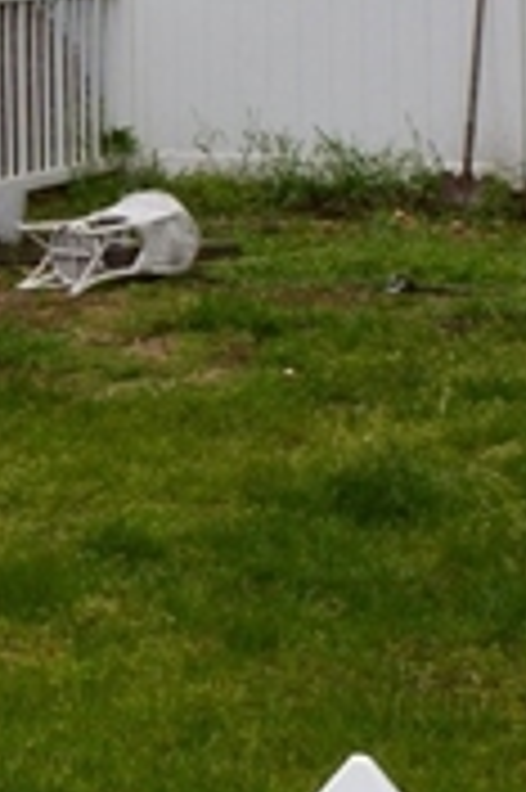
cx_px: -611
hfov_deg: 8.2
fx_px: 3447
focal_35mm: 157
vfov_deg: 12.6
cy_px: -317
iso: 400
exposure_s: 1/320
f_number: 10
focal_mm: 18
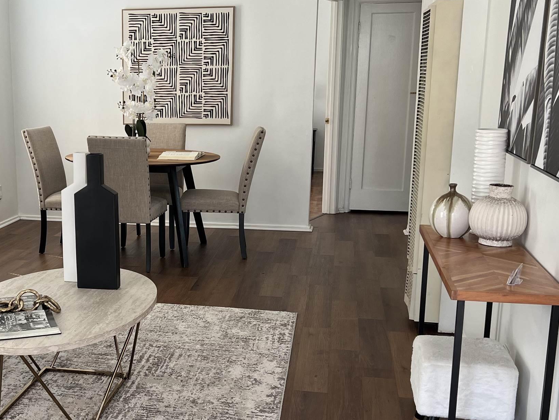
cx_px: 147
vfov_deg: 29.6
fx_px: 791
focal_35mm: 49
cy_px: 246
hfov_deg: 38.0
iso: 40
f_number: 1.5
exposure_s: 1/121
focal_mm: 5.7
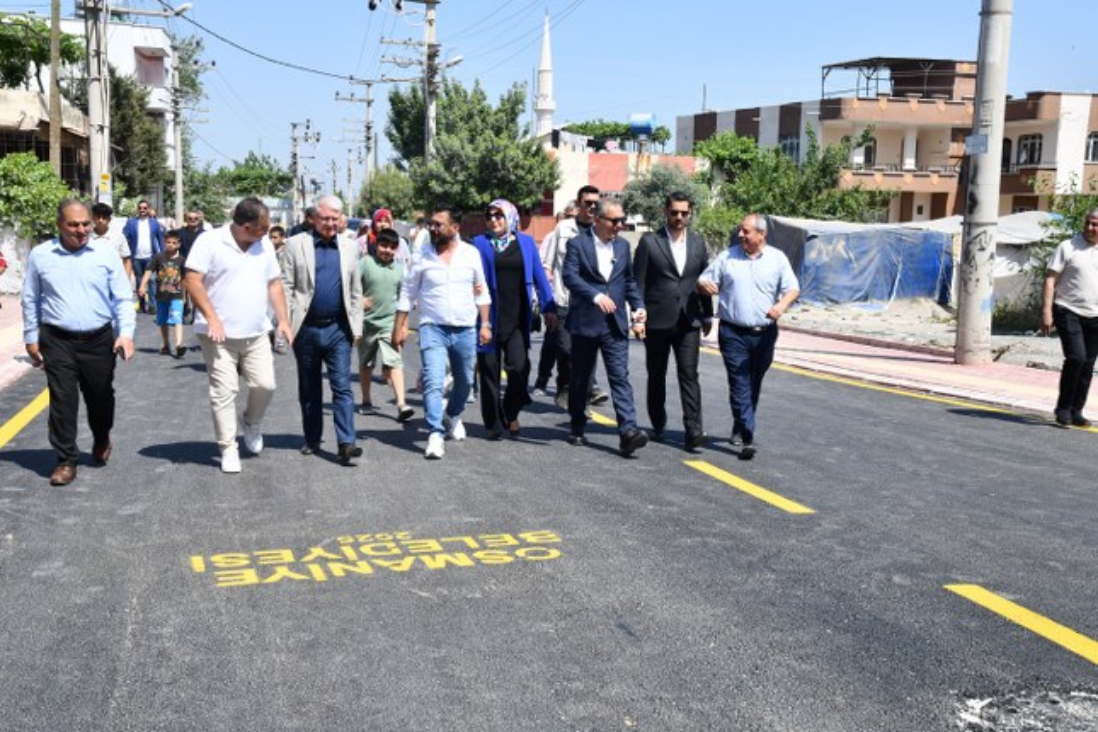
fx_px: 1342
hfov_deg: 44.5
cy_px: 366
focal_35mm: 44
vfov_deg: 30.5
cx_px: 549
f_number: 11
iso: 800
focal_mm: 44
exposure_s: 1/800
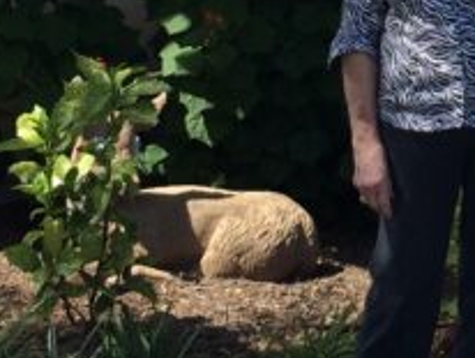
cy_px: -222
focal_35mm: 149
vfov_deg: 9.6
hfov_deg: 13.0
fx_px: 2047
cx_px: 542
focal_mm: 4.12
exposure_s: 1/1208
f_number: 2.2
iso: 32
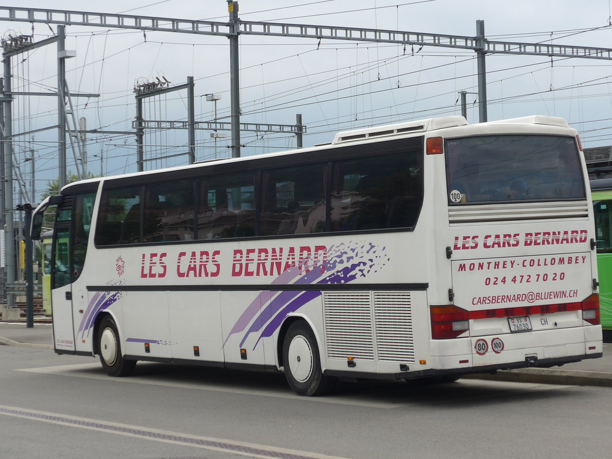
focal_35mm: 98
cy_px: 200
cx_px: 323
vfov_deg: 15.1
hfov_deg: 20.0
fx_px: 1733
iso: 80
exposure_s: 1/250
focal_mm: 17
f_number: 4.5
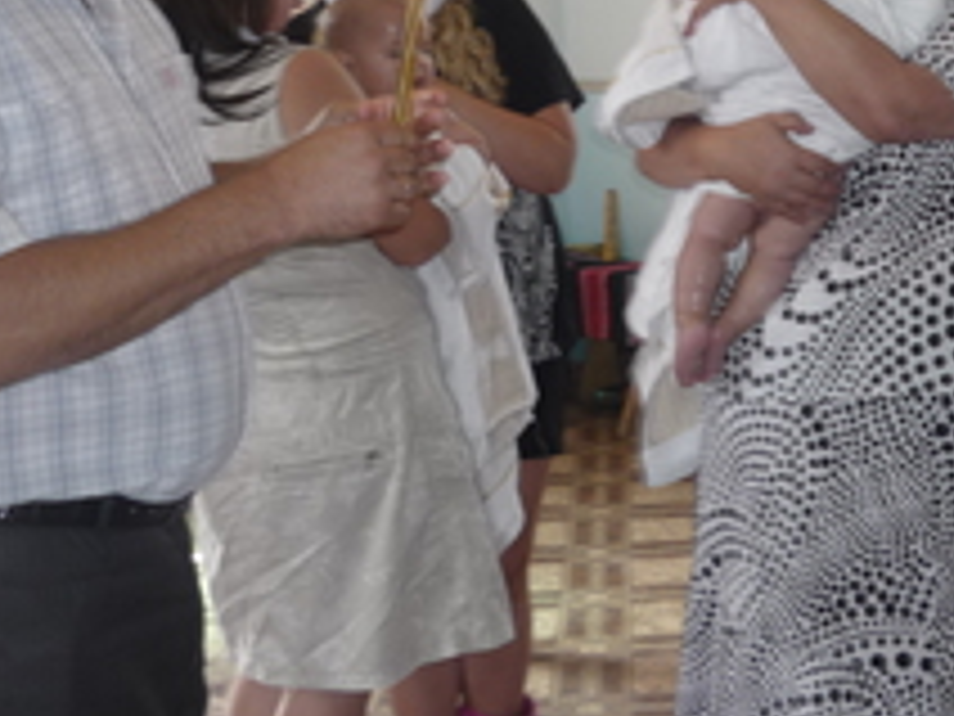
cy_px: 131
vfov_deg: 20.7
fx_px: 1929
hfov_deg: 26.4
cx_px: 932
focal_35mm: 70
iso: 100
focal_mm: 5.5
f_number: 2.8
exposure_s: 1/40
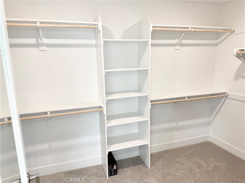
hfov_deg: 71.6
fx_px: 170
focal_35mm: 24
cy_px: 92
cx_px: 122
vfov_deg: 56.8
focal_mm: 6.76
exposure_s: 1/120
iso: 125
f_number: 1.78
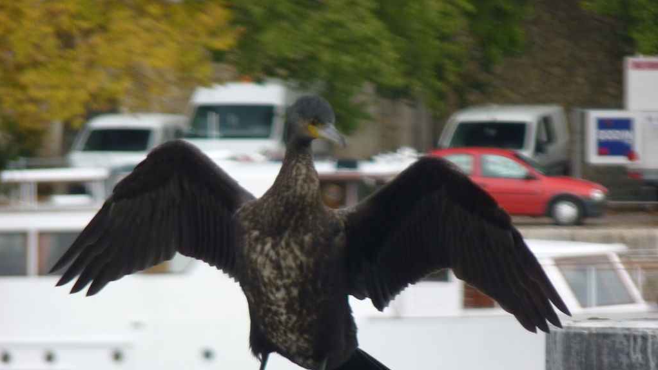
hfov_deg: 4.1
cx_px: 329
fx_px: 9263
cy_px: 226
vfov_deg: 2.3
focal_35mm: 531
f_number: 4.4
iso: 250
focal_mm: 86.4
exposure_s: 1/250
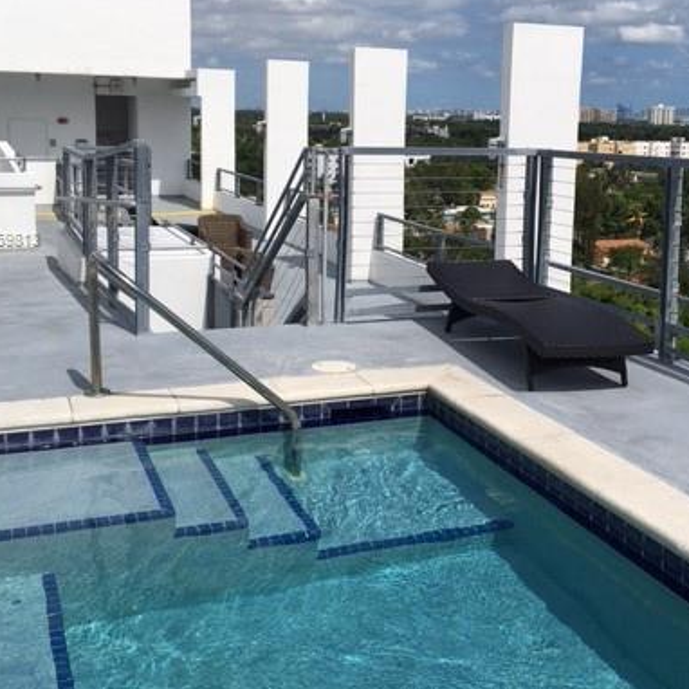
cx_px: 384
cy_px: 240
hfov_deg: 39.1
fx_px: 968
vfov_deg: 38.8
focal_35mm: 43
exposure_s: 1/5128
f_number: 2.2
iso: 25
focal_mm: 4.15
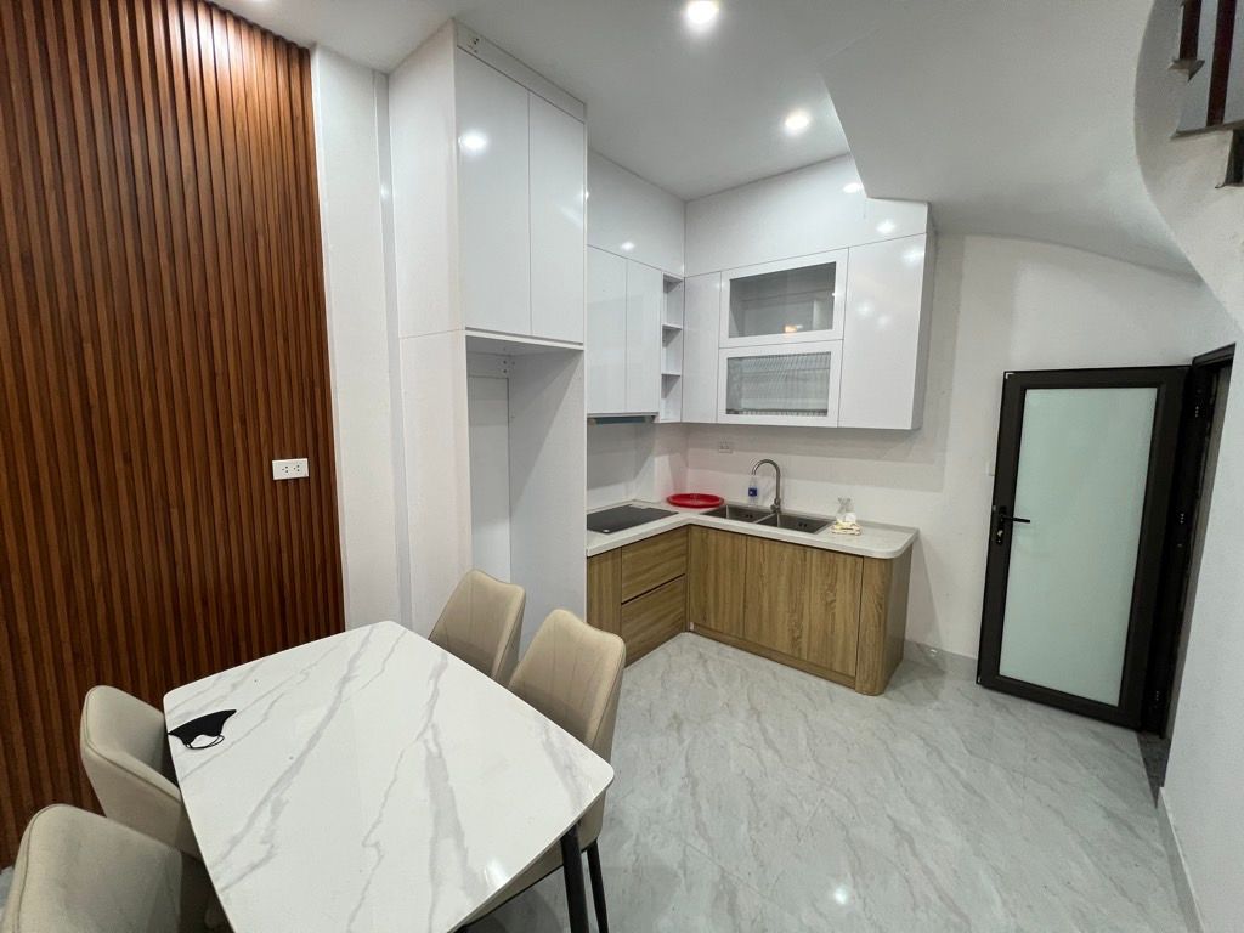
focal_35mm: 13
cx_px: 622
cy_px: 466
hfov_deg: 106.2
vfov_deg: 89.9
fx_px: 467
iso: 125
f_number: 1.8
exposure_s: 1/50
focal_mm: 1.57
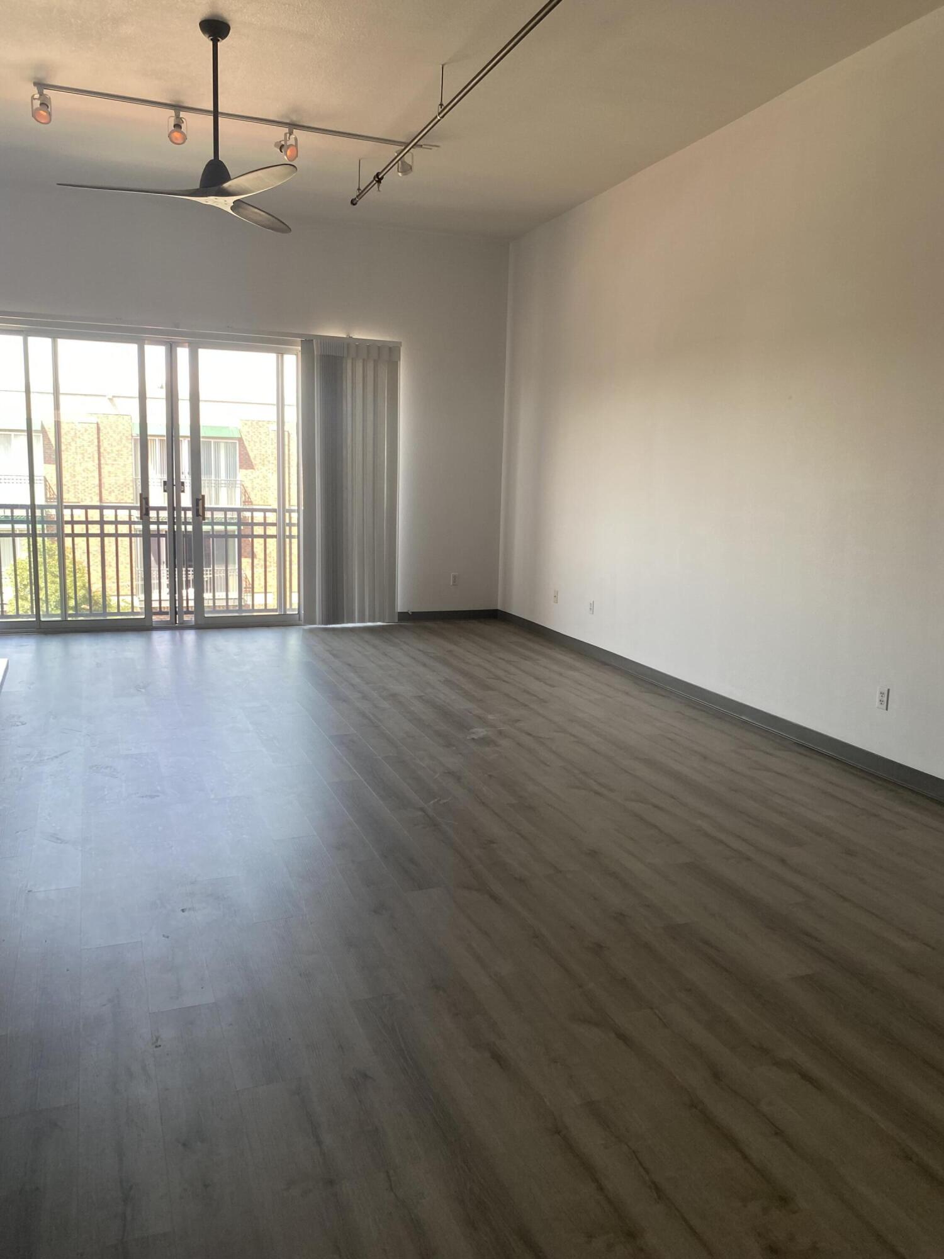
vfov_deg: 67.3
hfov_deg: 53.1
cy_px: 630
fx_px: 945
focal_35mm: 26
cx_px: 472
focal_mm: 4.25
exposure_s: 1/120
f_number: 1.8
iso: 100
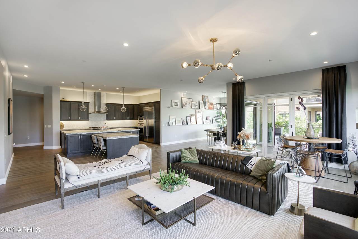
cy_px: 120
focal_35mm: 16
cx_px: 179
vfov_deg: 73.7
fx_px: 159
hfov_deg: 96.7
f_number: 7.1
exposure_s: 1/60
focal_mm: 16
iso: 320
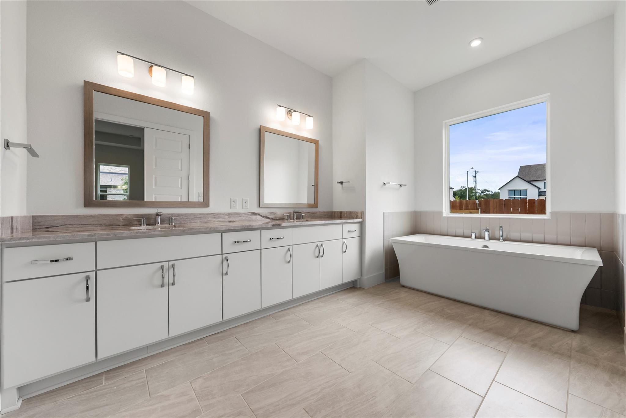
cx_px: 313
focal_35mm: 13
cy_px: 209
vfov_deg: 85.5
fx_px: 226
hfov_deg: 108.3
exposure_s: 1/40
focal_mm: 13
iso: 400
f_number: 11
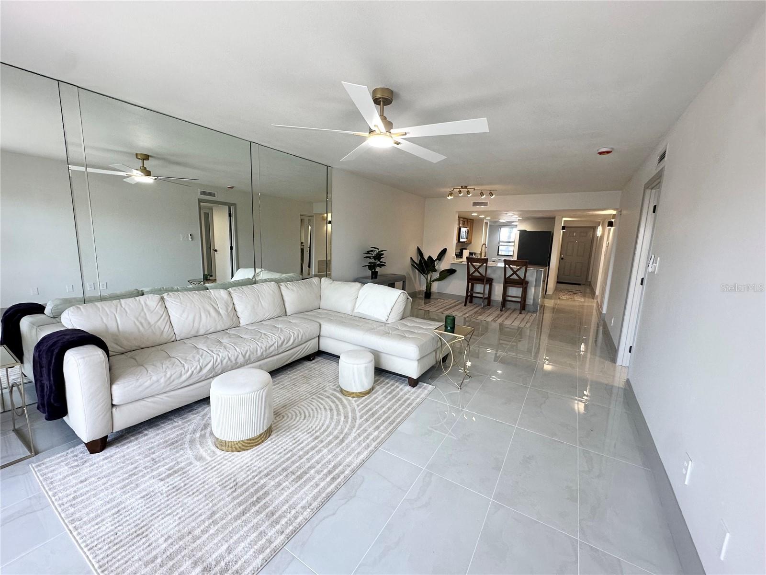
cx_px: 383
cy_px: 288
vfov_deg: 85.7
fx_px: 310
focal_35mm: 14
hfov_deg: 102.1
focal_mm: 2.22
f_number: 2.2
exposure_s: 1/125
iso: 125
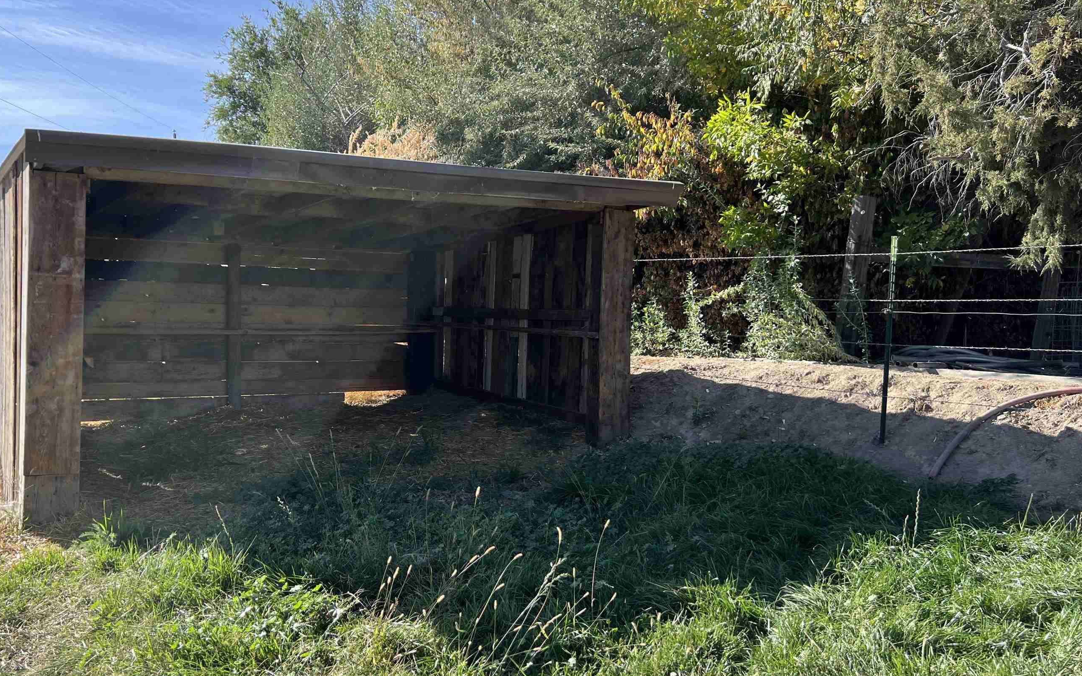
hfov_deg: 57.9
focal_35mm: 33
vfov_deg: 38.3
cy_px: 335
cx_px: 457
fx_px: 973
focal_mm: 5.7
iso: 50
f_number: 1.5
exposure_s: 1/1698
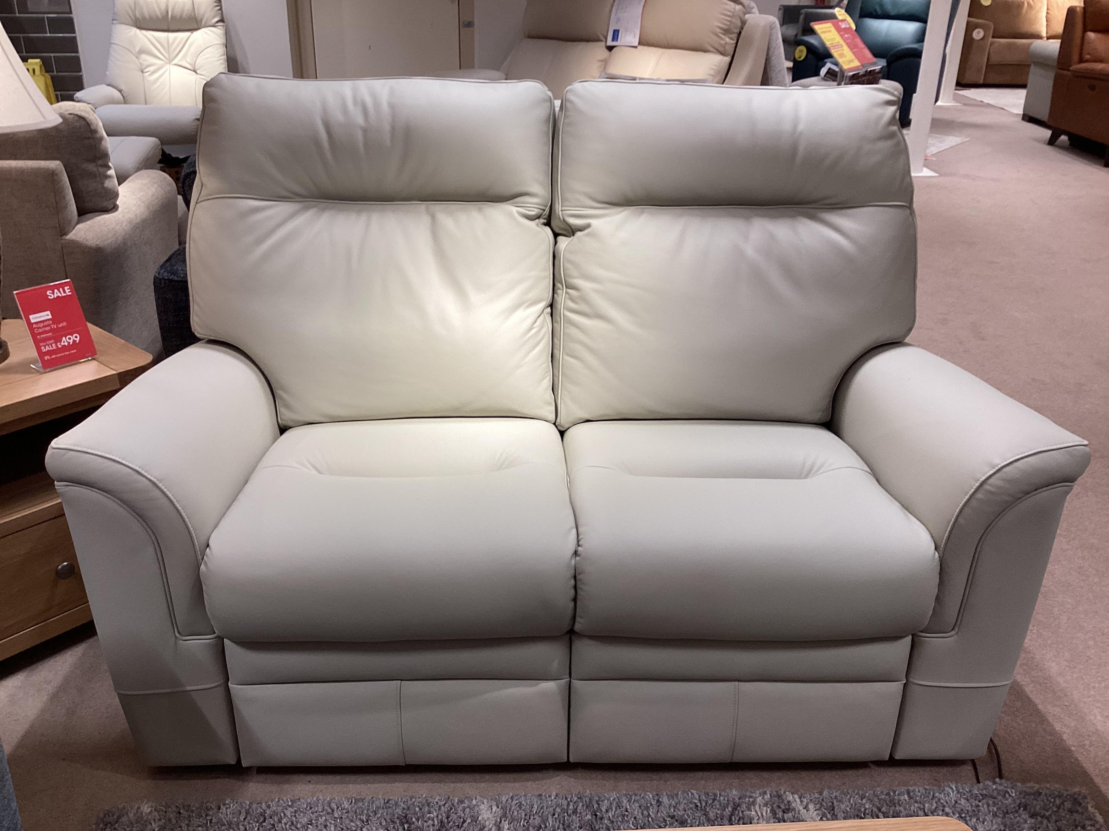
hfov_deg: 58.4
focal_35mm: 31
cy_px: 416
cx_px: 554
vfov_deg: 45.4
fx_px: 993
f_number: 2.4
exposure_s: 1/50
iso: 50
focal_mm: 3.3
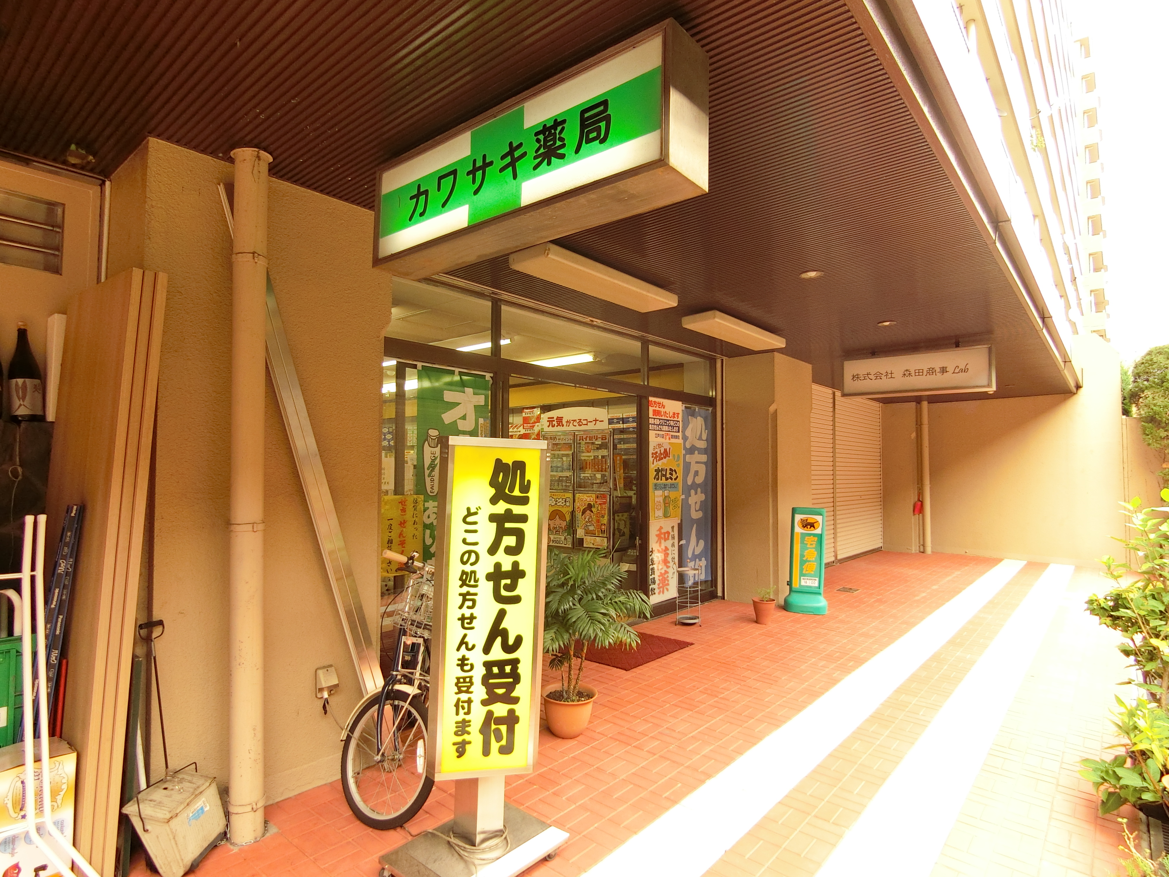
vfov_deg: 68.7
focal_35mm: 19
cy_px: 438
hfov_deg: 84.7
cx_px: 584
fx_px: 642
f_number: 2.7
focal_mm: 4.06
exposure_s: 1/125
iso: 200
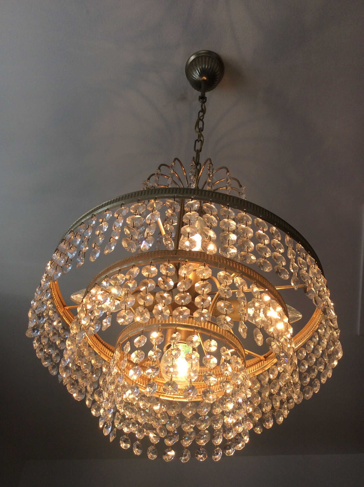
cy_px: 244
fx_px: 450
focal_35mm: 32
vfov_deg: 56.9
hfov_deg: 44.1
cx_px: 182
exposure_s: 1/186
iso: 32
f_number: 2.4
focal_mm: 3.3
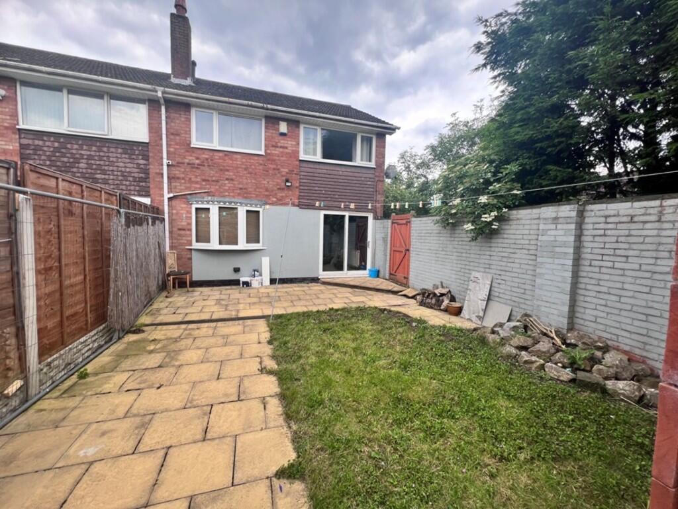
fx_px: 255
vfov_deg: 90.0
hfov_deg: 106.2
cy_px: 254
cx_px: 339
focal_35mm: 13
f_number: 1.8
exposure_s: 1/244
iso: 32
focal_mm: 1.57
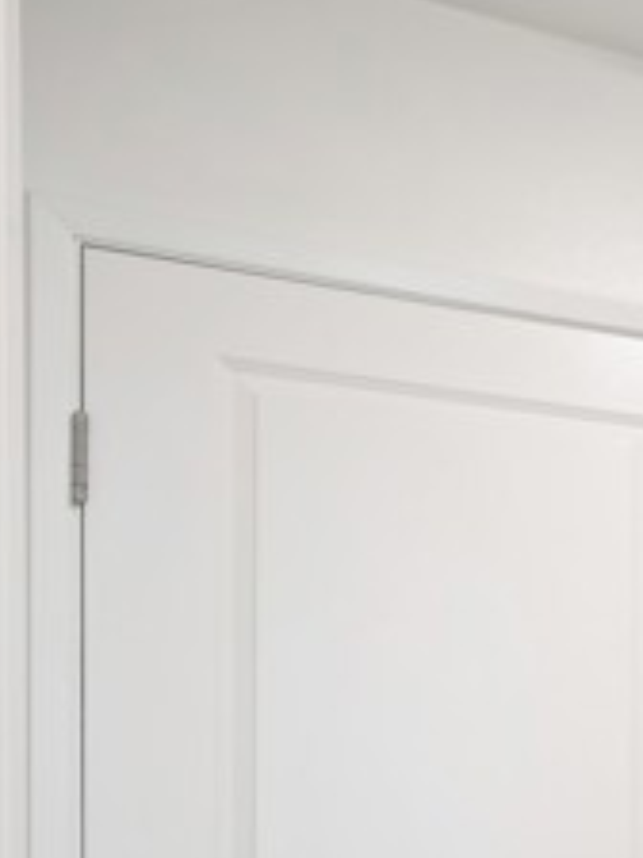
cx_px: 1164
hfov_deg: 19.6
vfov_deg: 33.0
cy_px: 787
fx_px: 1362
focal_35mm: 55
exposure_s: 30
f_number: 22
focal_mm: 20
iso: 40
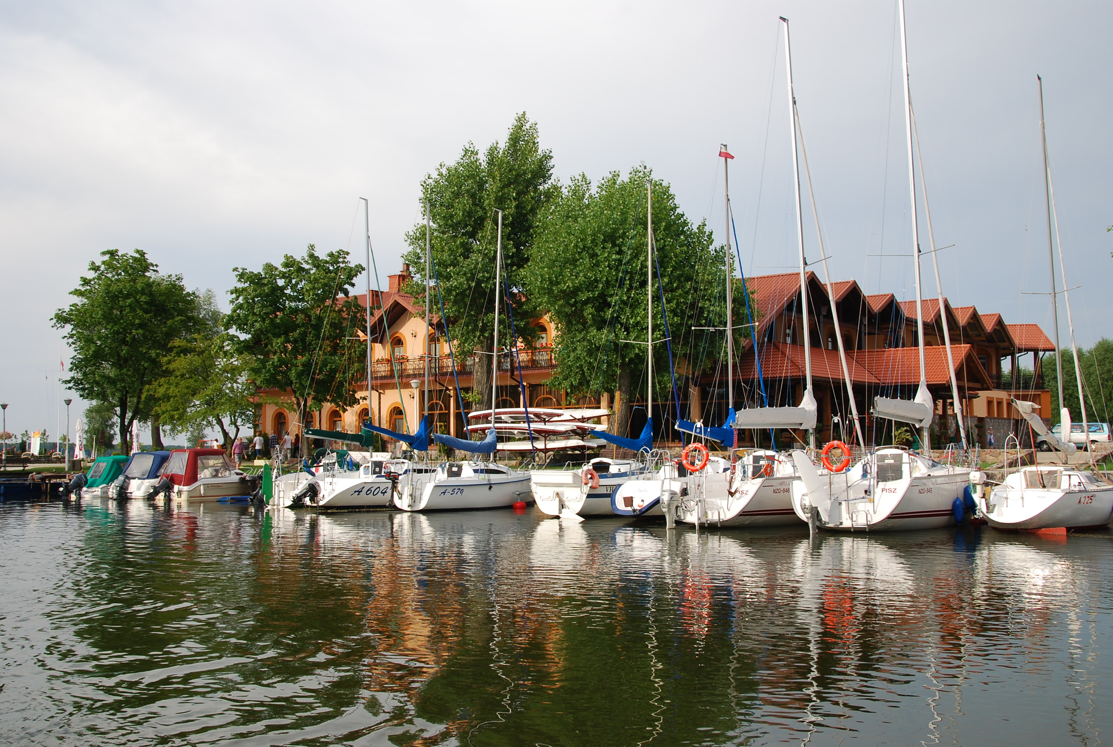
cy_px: 374
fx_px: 1115
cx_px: 556
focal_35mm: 36
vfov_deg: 37.0
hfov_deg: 53.0
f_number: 10
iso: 200
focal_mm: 24
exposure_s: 1/200
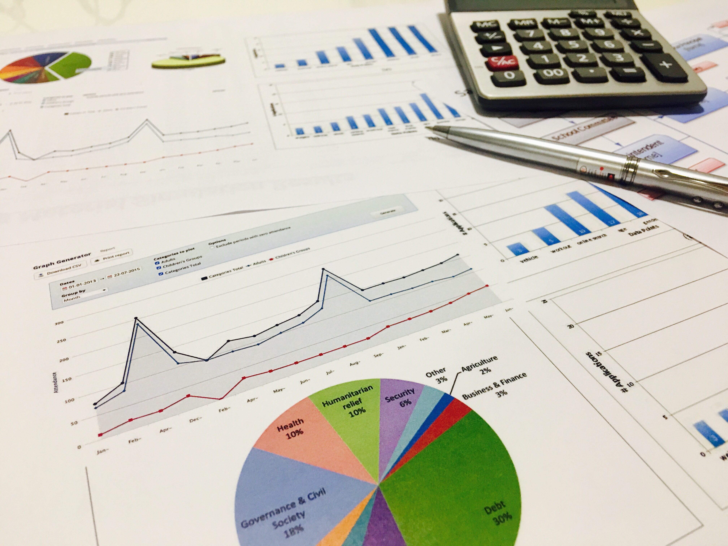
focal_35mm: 29
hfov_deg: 61.7
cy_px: 273
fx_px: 610
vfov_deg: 48.2
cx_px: 364
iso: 50
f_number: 2.2
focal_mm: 4.15
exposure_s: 1/17
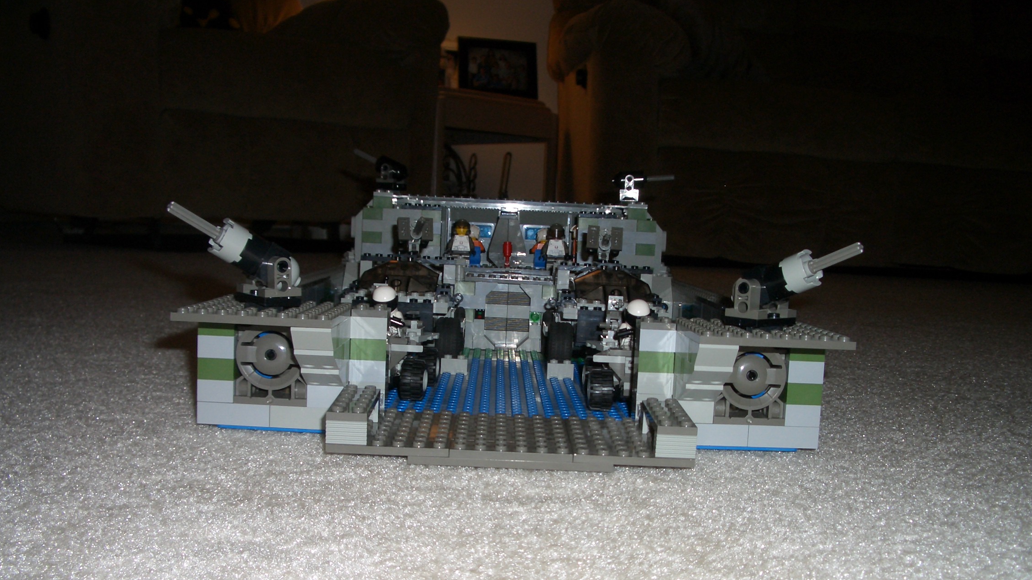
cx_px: 520
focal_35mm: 39
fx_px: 1067
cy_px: 342
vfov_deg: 30.4
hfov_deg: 51.6
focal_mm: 5.8
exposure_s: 1/60
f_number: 4.3
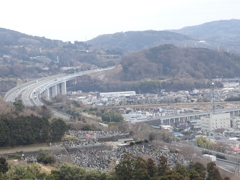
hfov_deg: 20.5
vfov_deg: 15.5
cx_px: 70
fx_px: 659
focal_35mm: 95
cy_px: 128
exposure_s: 1/160
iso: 80
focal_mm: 11.32
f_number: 4.5
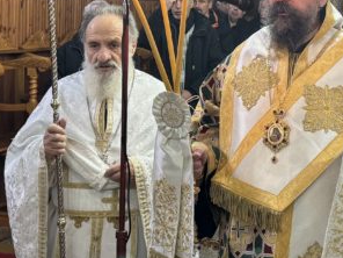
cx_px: 261
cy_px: 66
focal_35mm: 83
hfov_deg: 23.3
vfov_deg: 17.7
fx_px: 822
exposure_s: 1/50
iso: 200
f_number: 1.78
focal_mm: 6.86
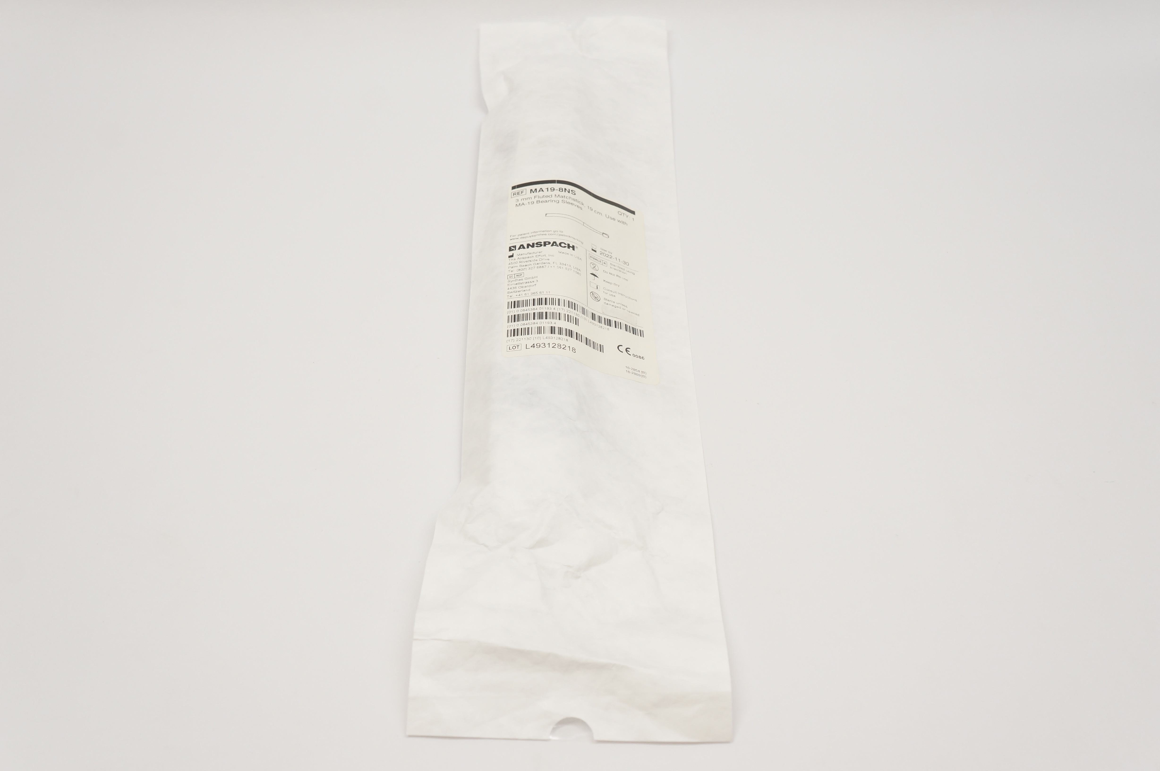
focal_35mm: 36
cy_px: 386
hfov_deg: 53.2
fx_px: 1159
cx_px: 580
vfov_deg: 36.8
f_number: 6.3
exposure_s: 1/80
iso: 400
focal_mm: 24
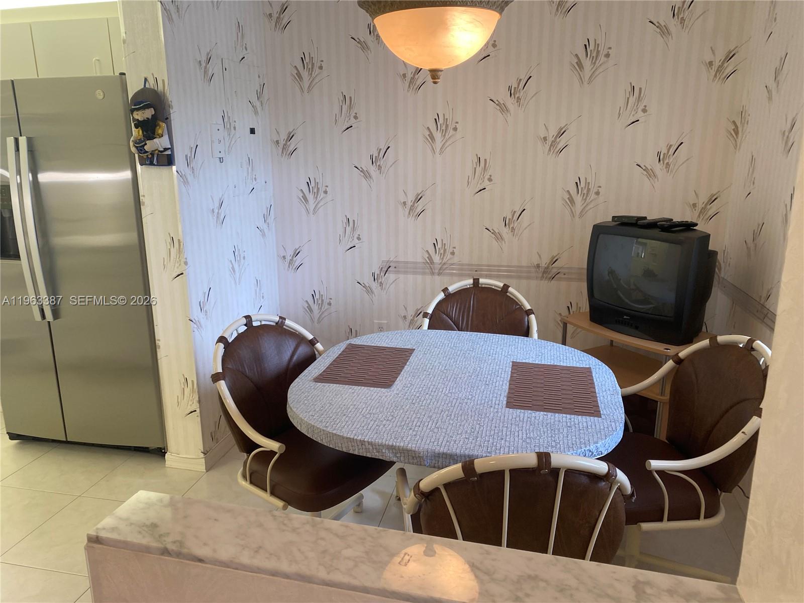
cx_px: 402
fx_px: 604
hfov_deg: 67.3
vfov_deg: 53.1
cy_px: 302
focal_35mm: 26
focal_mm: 4.25
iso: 64
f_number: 1.8
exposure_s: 1/60
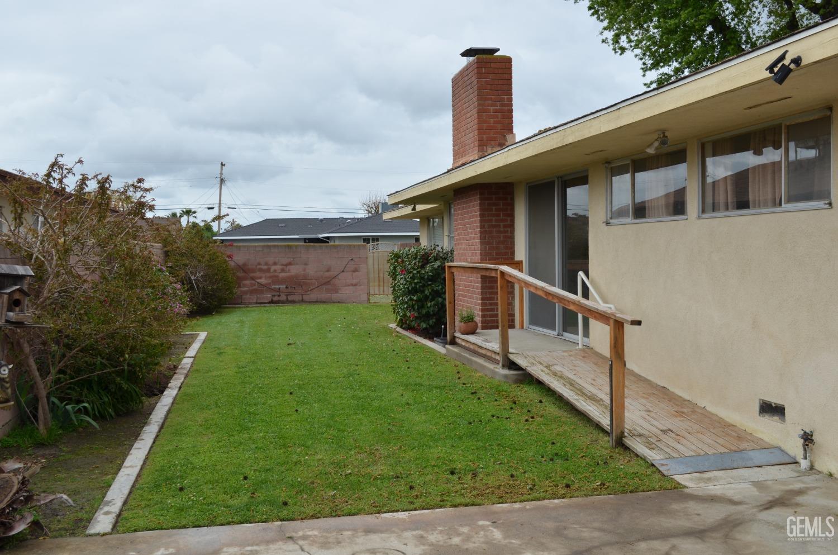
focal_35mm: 39
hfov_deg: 49.6
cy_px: 278
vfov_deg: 34.1
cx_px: 419
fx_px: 906
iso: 140
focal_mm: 26
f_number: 8
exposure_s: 1/250
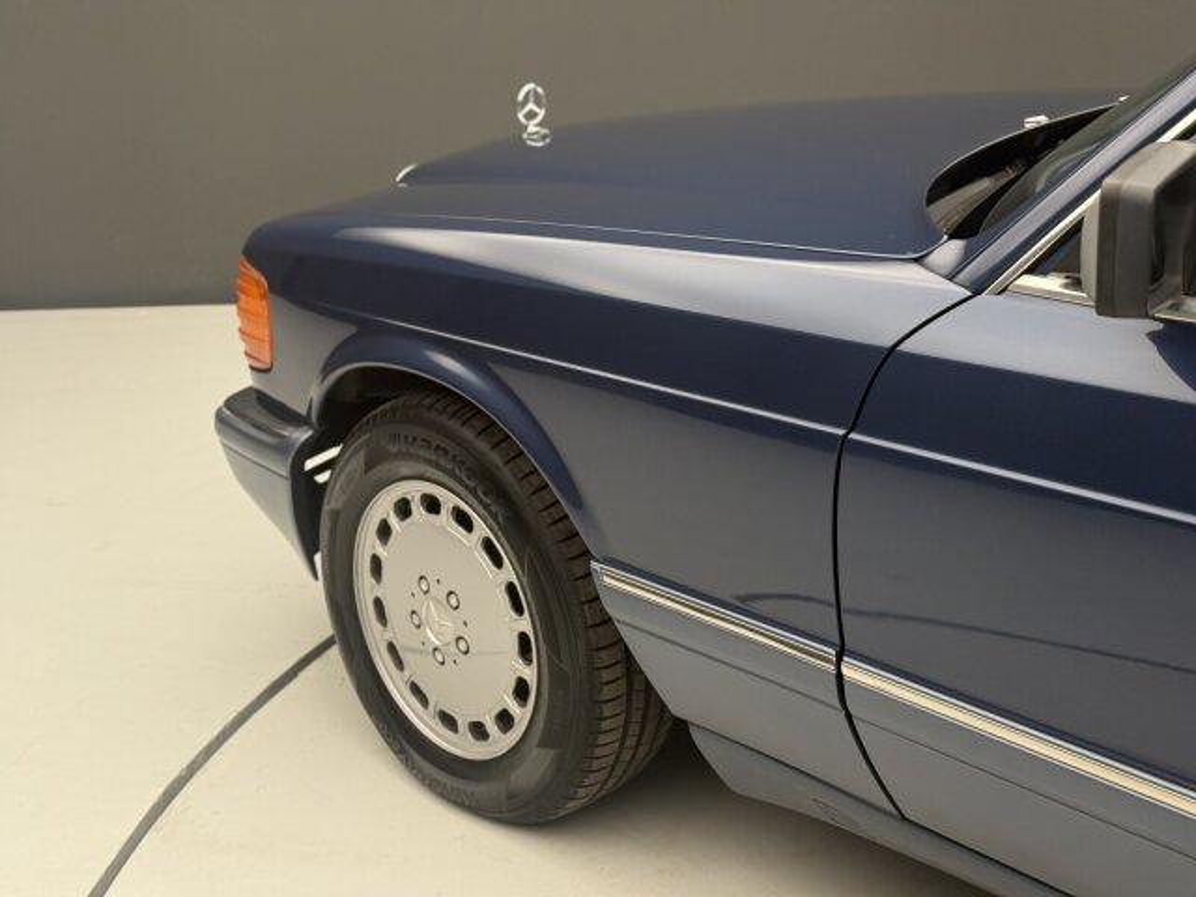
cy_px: 448
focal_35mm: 48
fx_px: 1658
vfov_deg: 30.3
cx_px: 598
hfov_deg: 39.7
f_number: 1.78
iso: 160
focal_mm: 6.76
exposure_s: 1/76
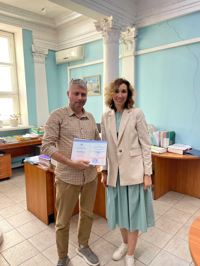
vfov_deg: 67.3
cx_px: 100
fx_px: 200
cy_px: 133
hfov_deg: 53.1
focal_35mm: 26
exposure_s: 1/100
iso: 80
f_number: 1.6
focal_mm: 4.2
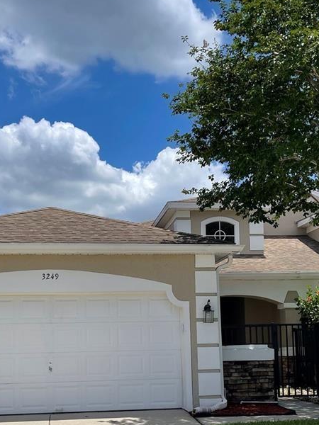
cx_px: 156
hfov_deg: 28.0
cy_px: 290
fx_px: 639
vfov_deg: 36.4
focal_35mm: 52
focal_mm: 5.1
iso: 32
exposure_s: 1/6250
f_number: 1.6
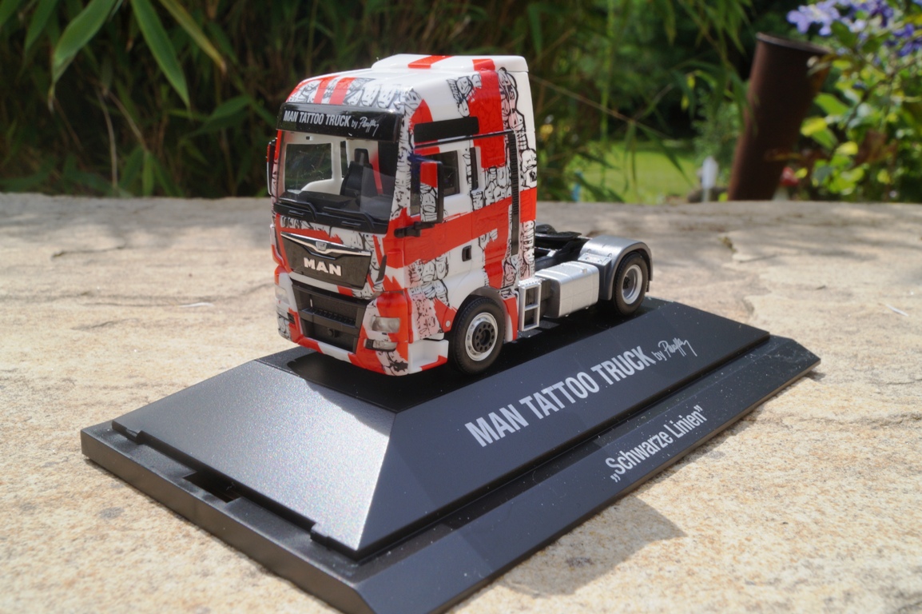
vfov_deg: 36.8
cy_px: 307
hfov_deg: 53.2
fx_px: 921
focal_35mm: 36
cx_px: 461
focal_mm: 24
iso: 100
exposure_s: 1/60
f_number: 20
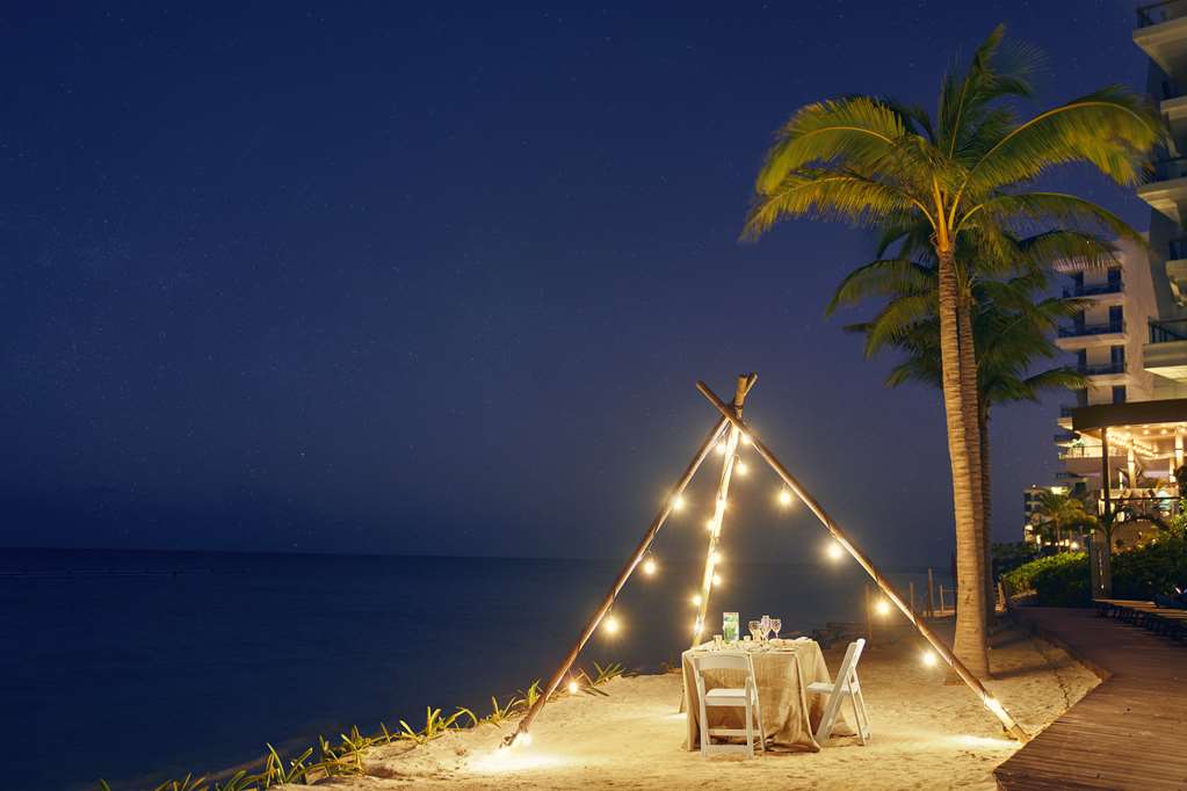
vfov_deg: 38.9
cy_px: 396
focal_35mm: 34
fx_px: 1121
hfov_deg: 55.8
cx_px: 594
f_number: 2.8
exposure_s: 1/3
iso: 1250
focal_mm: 34
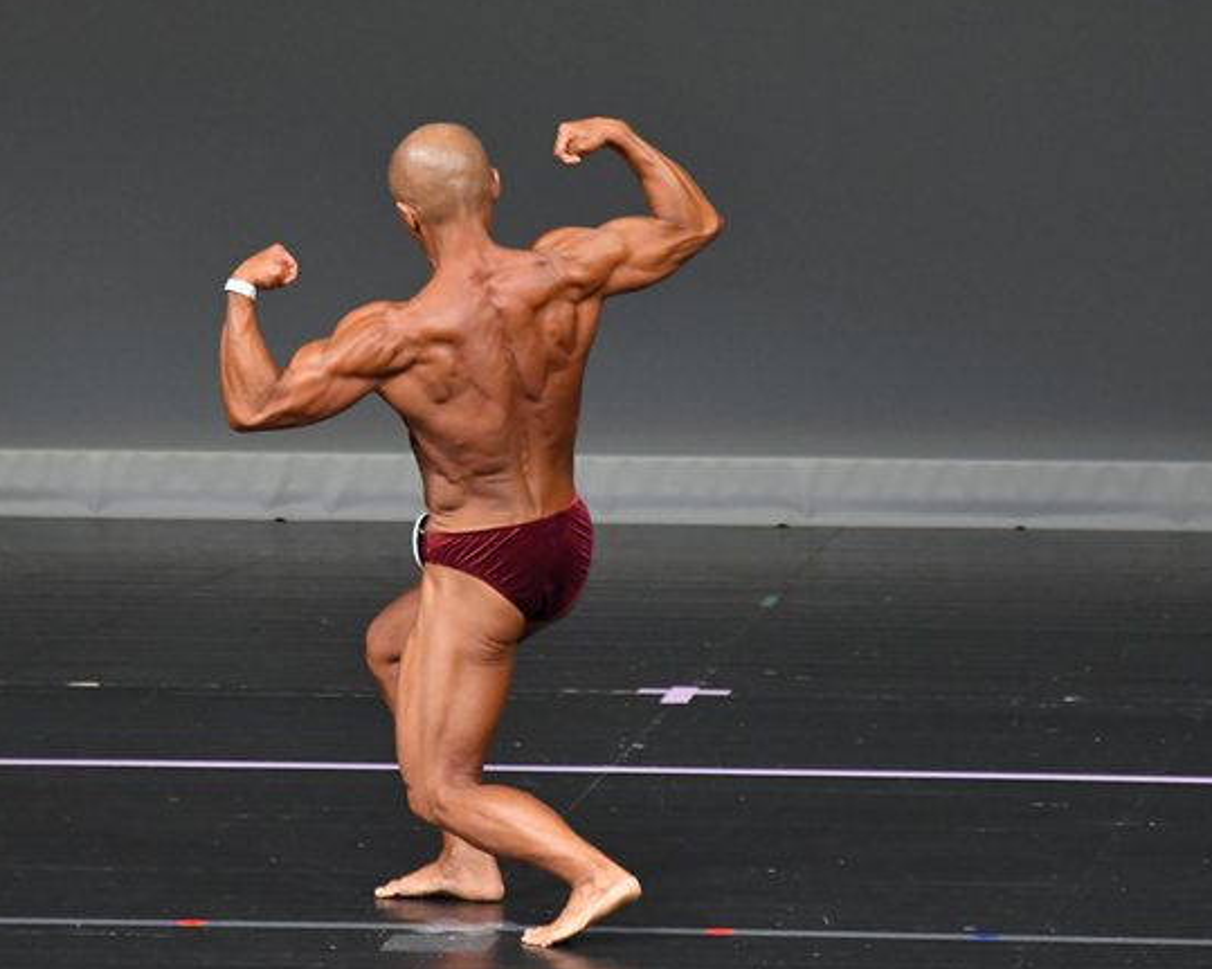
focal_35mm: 506
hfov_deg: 3.8
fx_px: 18147
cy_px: 443
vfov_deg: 3.1
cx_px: 525
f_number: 5.6
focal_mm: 250
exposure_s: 1/400
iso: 4000
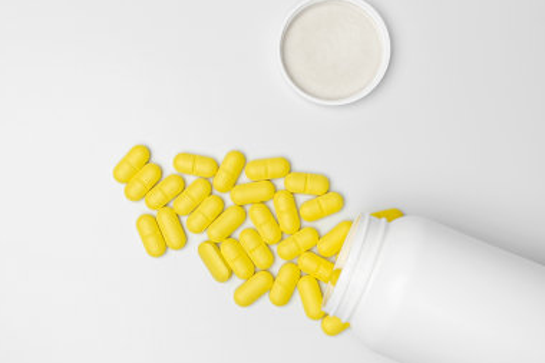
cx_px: 204
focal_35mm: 58
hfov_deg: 34.3
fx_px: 878
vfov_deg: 23.3
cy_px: 149
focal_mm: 24.3
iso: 200
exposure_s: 1/60
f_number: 4
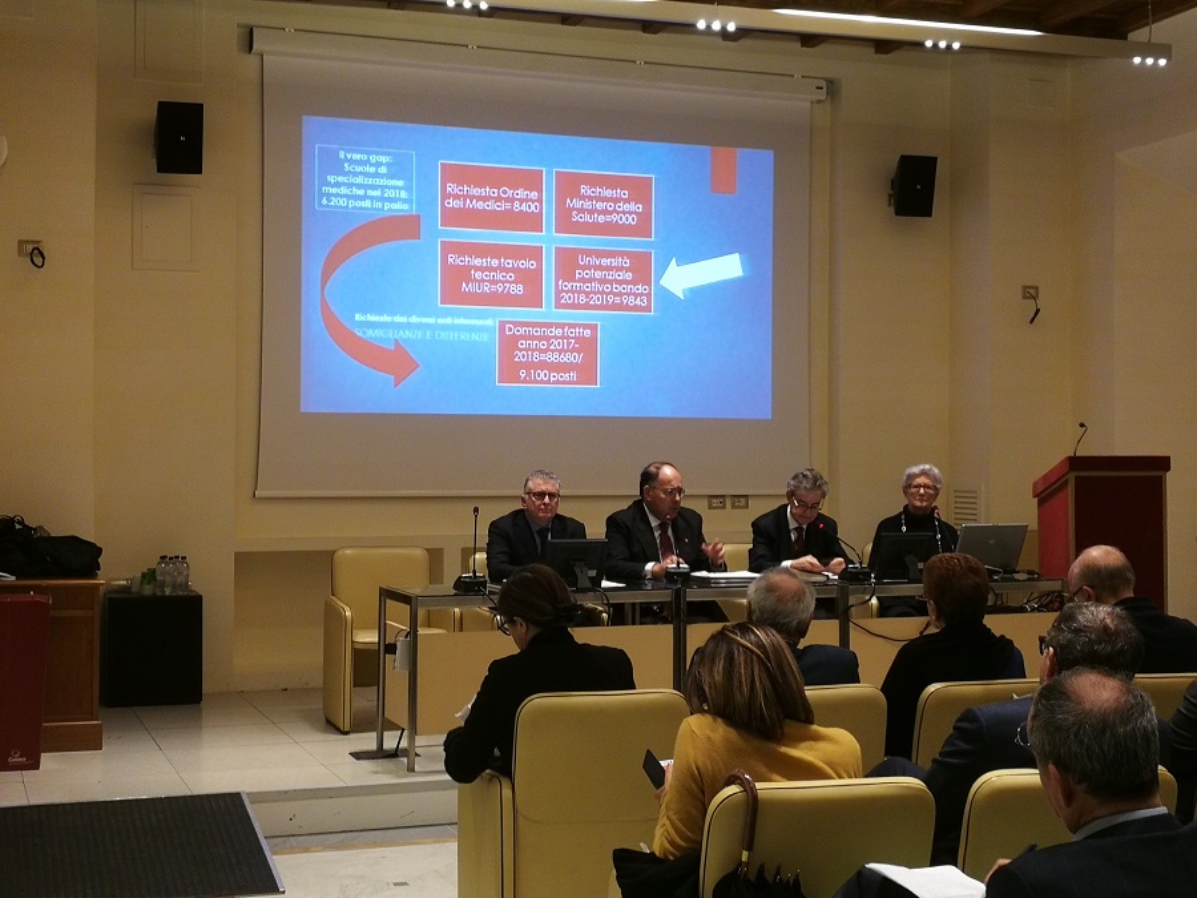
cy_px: 449
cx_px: 598
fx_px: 1625
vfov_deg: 30.9
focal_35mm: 47
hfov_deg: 40.4
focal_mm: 3.95
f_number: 2.2
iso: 400
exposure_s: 1/30
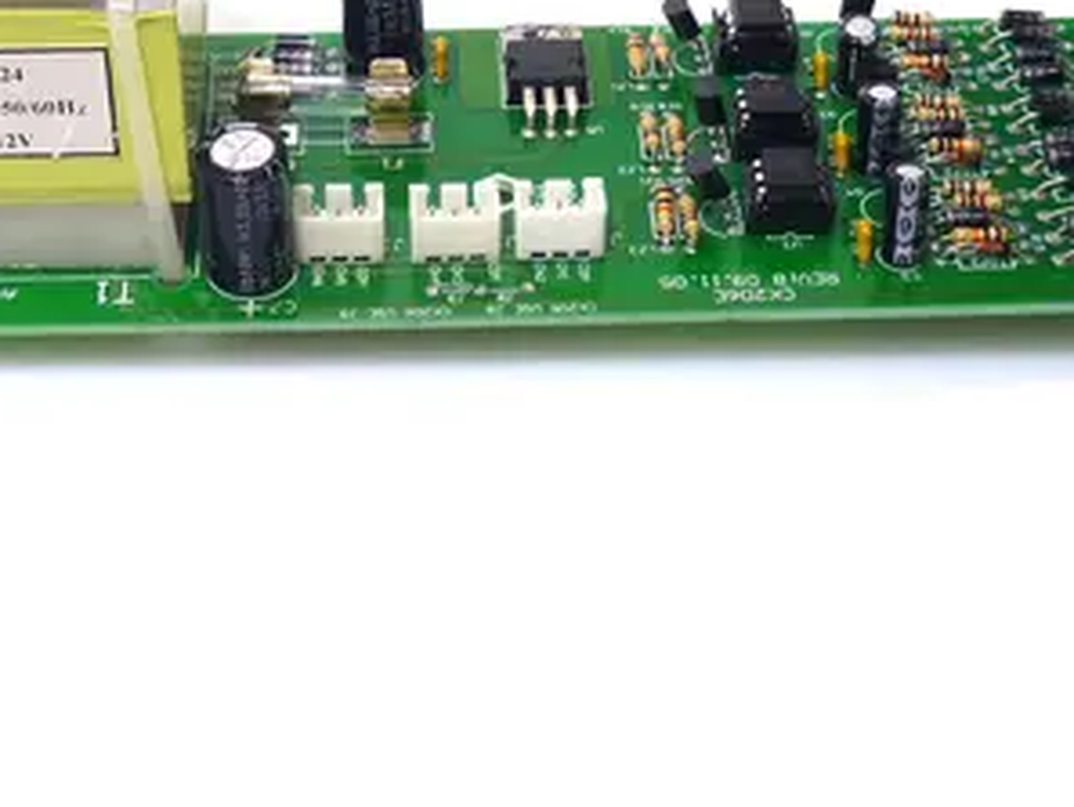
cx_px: 351
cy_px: 18
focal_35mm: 71
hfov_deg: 27.2
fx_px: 2204
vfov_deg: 20.2
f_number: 2.8
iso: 80
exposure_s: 1/100
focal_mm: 5.5
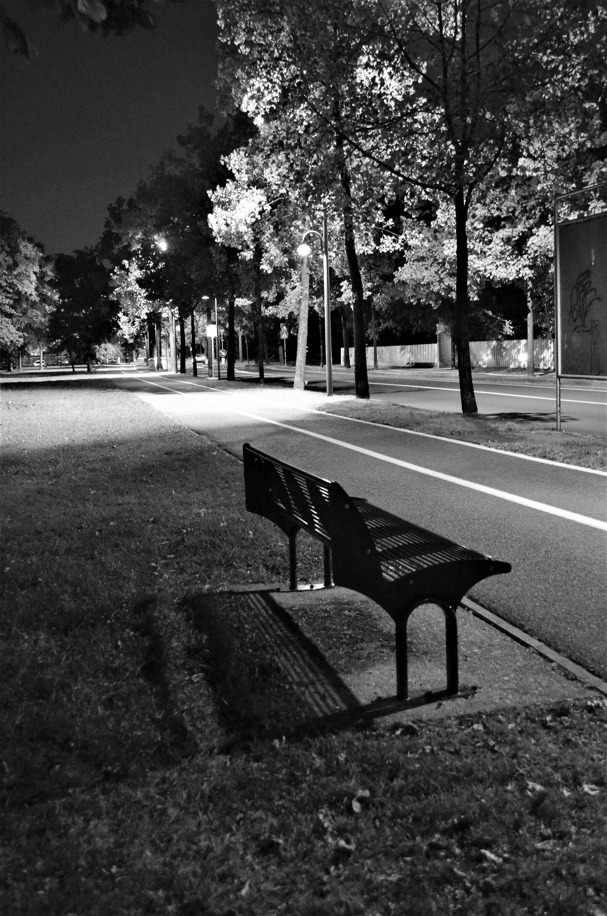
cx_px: 304
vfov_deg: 49.6
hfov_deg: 34.1
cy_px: 458
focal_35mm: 39
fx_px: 991
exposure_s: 1/4
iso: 3200
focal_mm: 26
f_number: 4.2
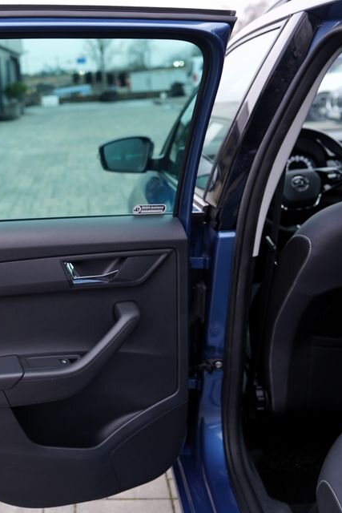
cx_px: 18
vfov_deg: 48.4
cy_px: 261
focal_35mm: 40
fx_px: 570
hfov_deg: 31.5
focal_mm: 25
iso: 100
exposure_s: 1/30
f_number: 2.8
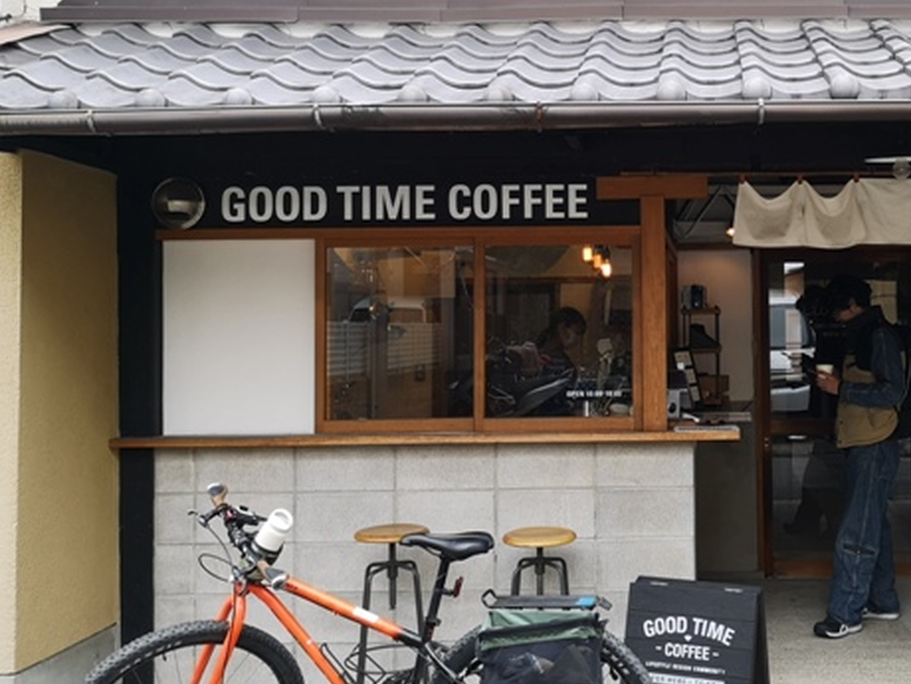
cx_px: 707
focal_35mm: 47
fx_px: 1237
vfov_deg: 30.8
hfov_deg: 39.1
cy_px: 262
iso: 50
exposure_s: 1/204
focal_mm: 3.95
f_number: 1.8
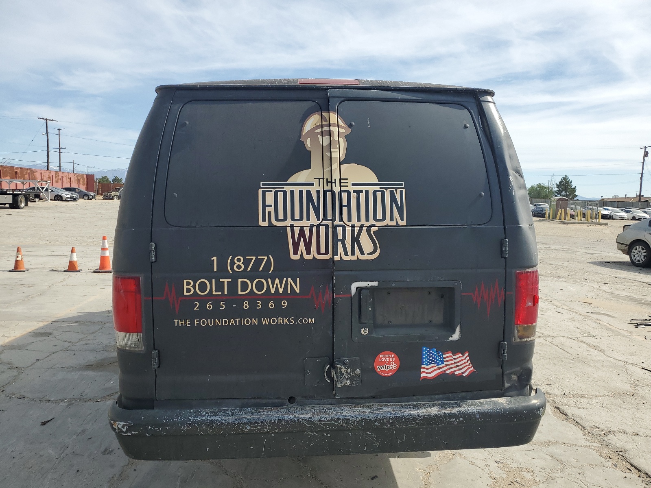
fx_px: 489
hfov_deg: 67.3
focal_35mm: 26
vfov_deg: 53.1
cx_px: 326
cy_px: 244
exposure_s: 1/3333
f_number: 1.5
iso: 50
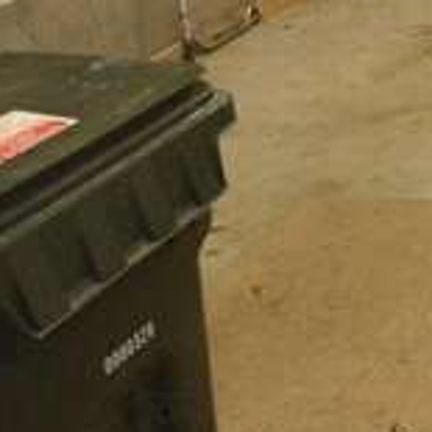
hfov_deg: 19.6
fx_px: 890
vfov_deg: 25.6
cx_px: 794
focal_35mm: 63
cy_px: -22
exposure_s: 1/25
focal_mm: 10
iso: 3200
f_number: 4
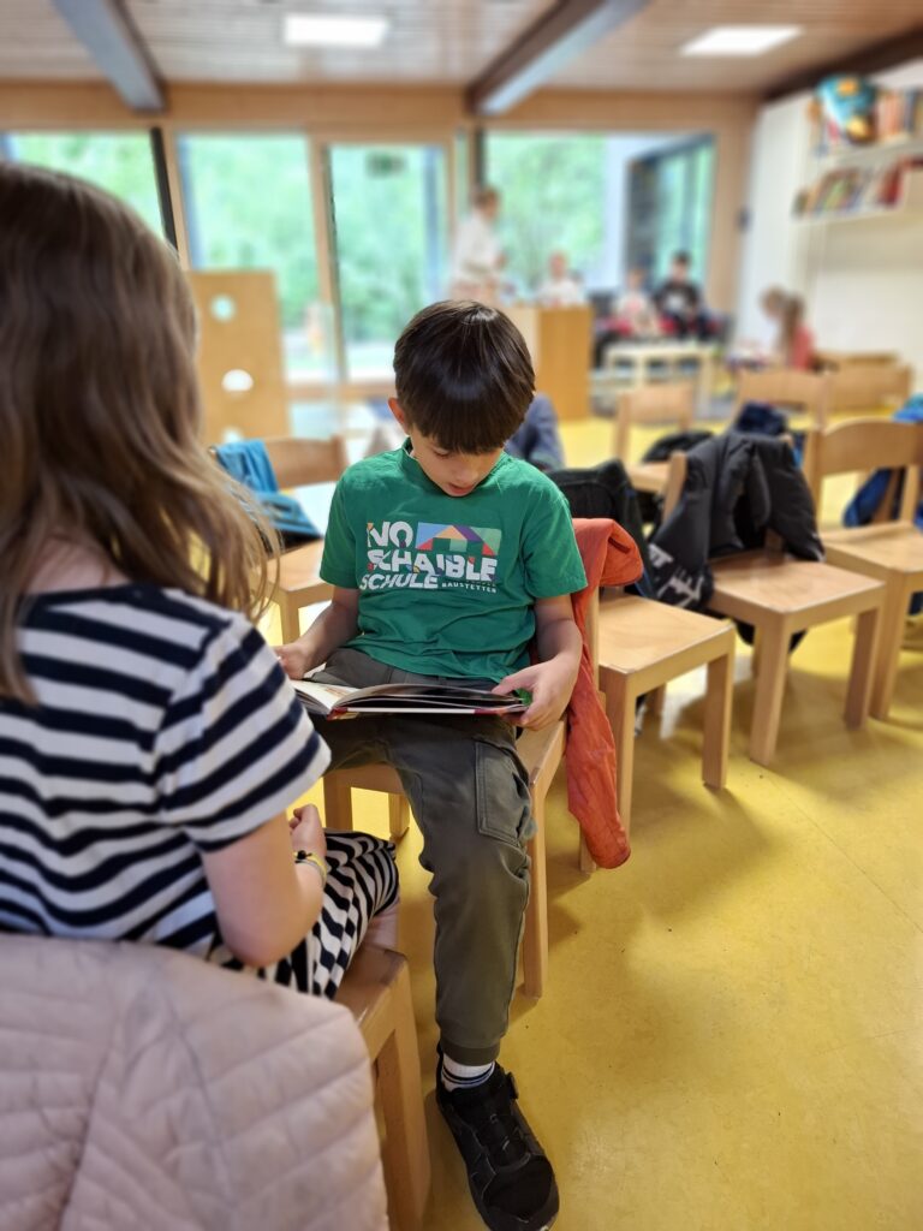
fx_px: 818
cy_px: 616
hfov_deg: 58.9
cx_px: 462
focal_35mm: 23
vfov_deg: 73.9
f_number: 1.8
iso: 250
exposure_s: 1/33
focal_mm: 5.54
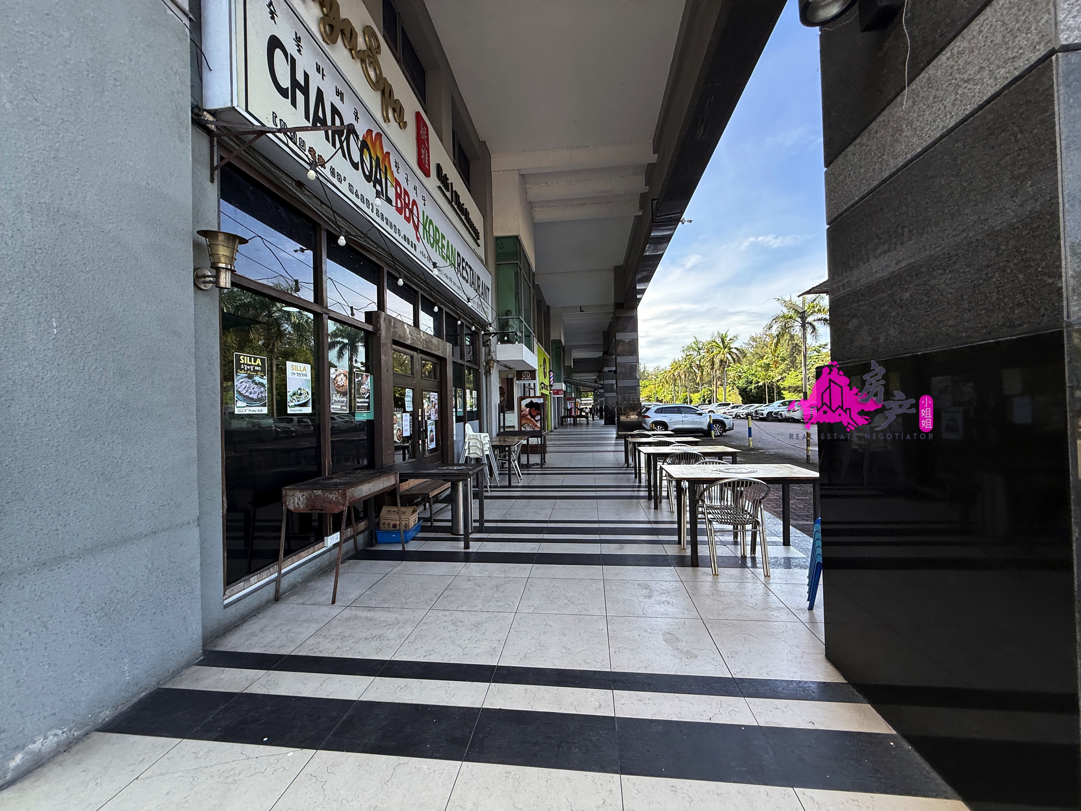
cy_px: 406
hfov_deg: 102.1
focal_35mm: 14
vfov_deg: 85.7
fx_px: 437
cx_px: 540
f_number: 2.2
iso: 64
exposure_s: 1/365
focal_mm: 2.22
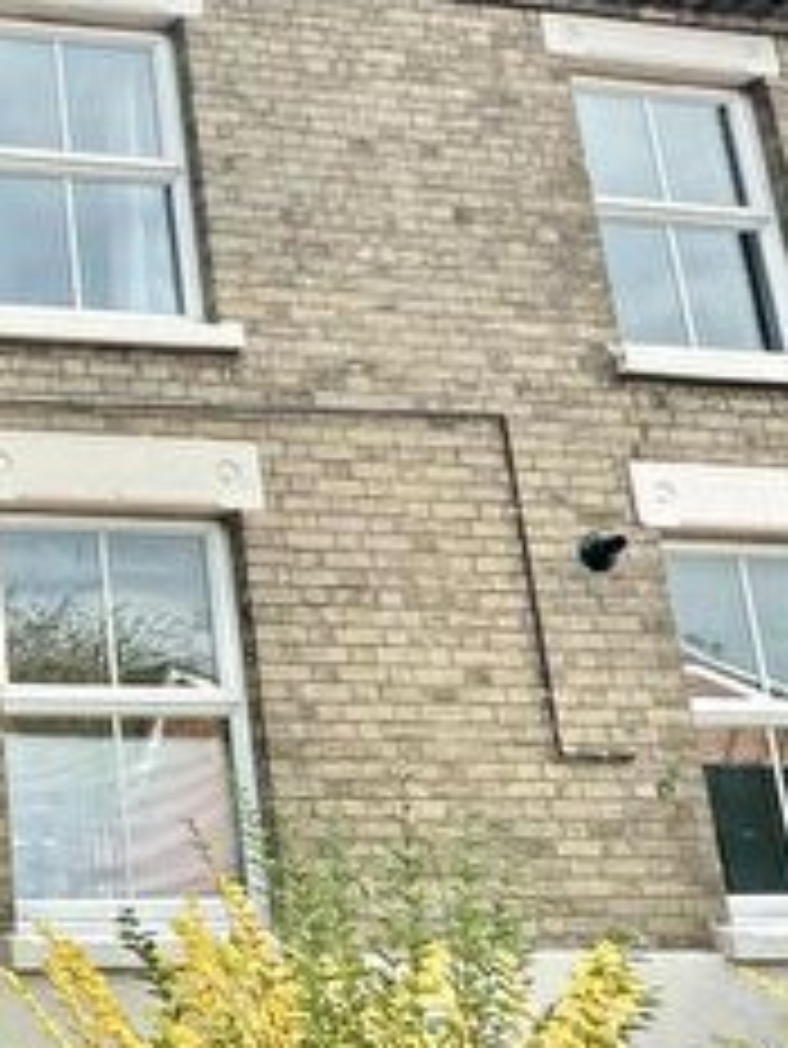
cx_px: -374
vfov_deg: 44.7
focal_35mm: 42
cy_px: 560
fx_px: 1274
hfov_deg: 26.0
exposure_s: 1/700
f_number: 2.2
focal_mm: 2.22
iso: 40
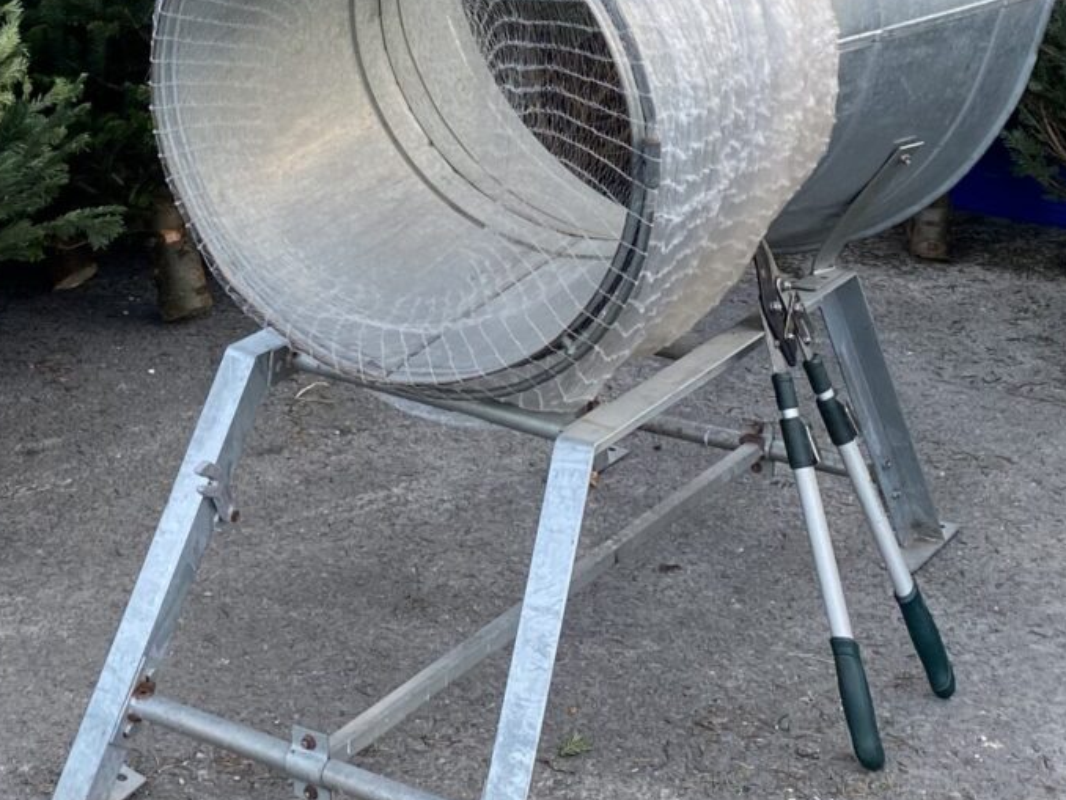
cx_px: 236
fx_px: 2126
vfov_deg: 20.5
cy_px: -42
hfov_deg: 27.7
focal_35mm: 69
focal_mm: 4.25
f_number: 1.8
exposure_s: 1/121
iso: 64
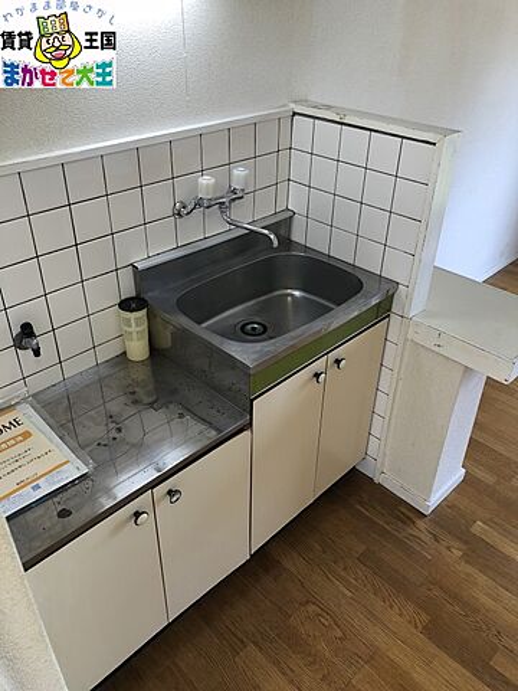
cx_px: 259
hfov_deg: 49.7
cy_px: 346
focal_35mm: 28
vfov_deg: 63.4
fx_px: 559
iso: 25
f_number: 1.8
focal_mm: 4
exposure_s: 1/30
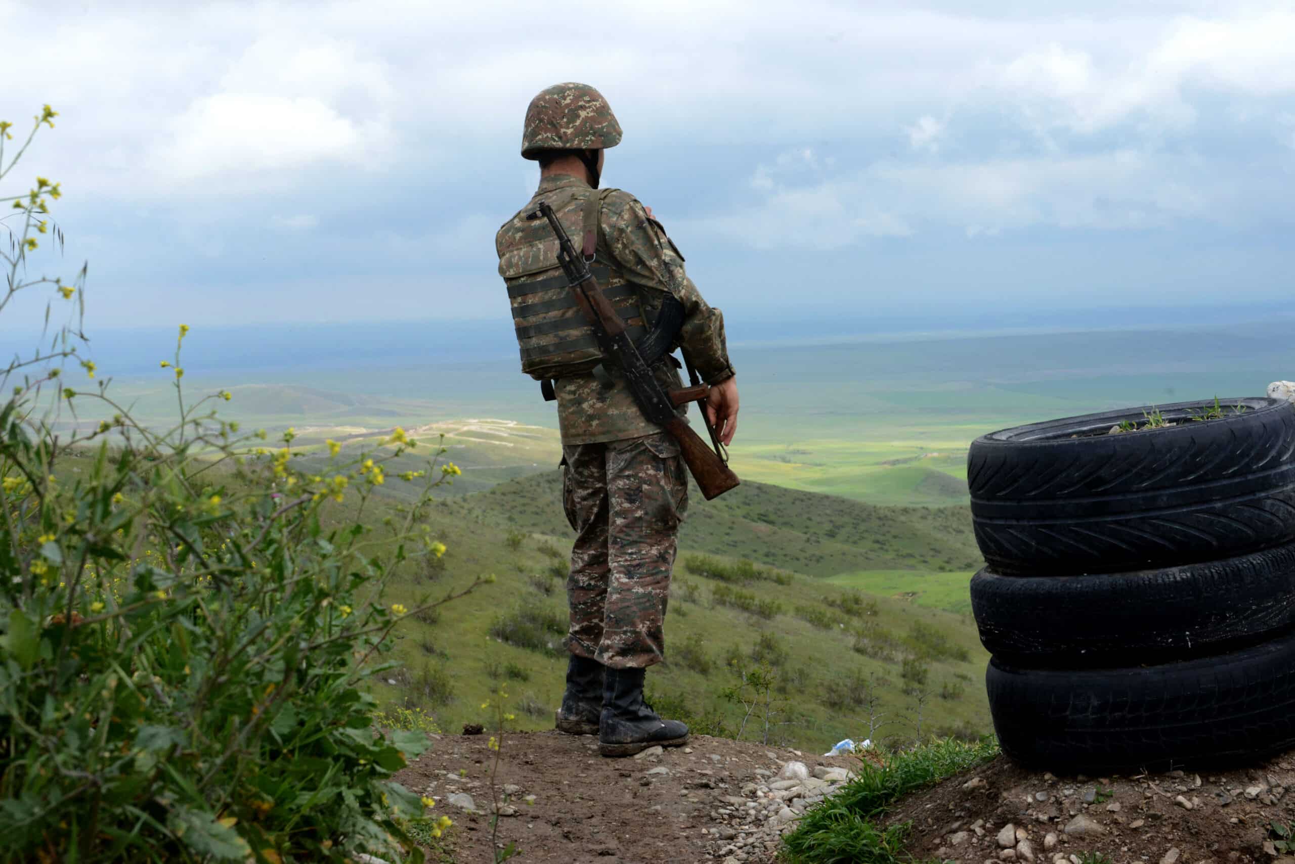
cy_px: 432
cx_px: 648
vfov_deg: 19.5
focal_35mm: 70
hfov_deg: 28.8
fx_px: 2519
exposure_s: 1/800
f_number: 14
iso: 1600
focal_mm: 70
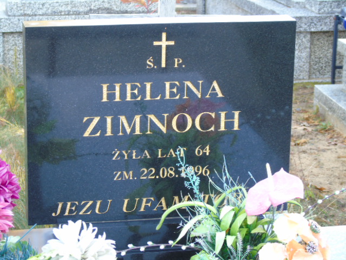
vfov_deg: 13.7
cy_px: 130
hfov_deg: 18.2
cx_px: 173
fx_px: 1080
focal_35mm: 108
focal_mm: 19
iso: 200
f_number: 4.4
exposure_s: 1/50
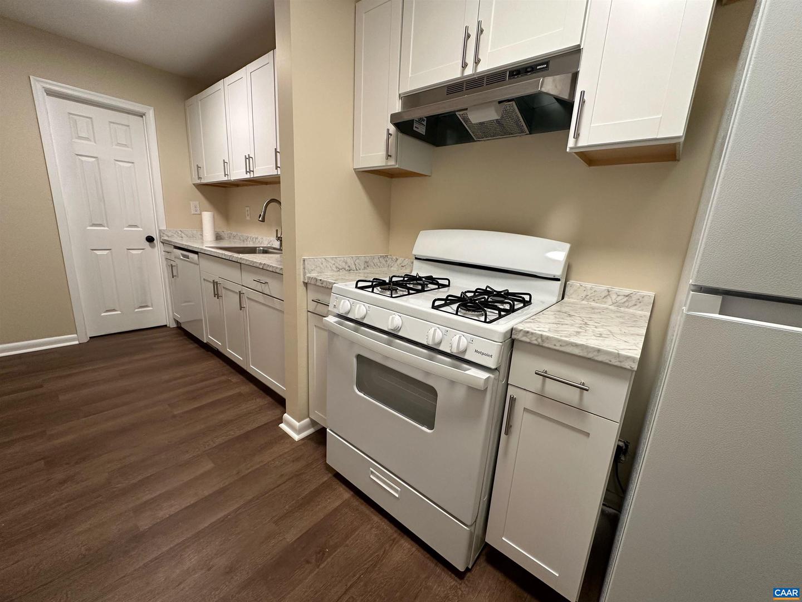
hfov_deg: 102.1
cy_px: 301
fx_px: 324
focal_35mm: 14
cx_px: 401
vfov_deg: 85.7
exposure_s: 1/60
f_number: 2.2
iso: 160
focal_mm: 2.22
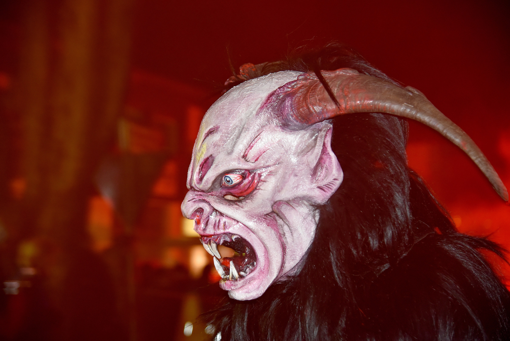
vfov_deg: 16.7
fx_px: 1162
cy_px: 170
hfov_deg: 24.8
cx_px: 255
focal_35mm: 82
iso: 3200
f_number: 4
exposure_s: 1/60
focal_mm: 82
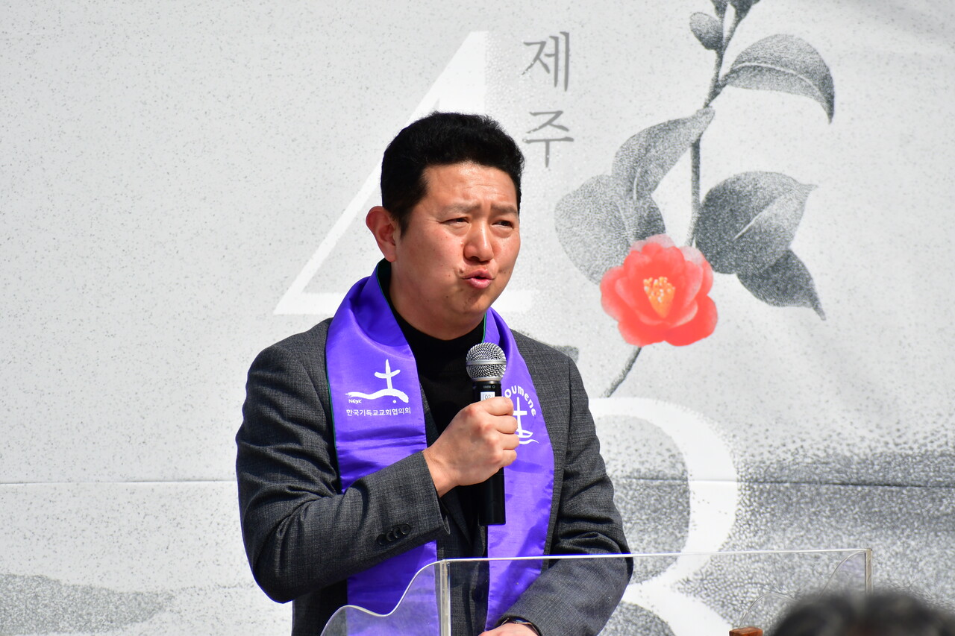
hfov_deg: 4.6
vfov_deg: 3.1
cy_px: 318
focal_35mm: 450
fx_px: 11935
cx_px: 478
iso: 500
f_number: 13
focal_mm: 300
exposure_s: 1/1250
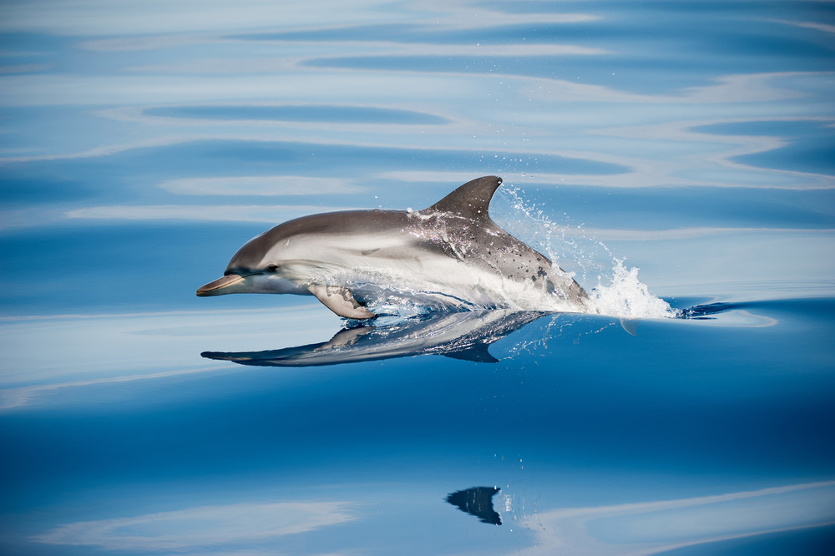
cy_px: 278
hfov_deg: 10.3
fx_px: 4637
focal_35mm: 200
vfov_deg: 6.9
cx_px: 418
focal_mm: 200
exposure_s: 1/1250
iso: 200
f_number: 4
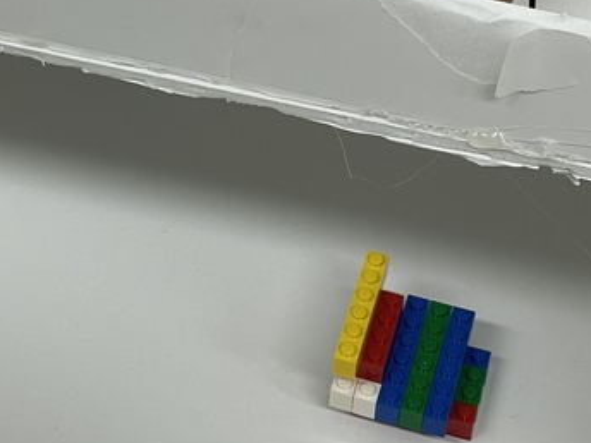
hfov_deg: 16.0
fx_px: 2066
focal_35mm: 121
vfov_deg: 12.1
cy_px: -5
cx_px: 24
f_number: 2
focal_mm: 6
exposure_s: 1/120
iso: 64
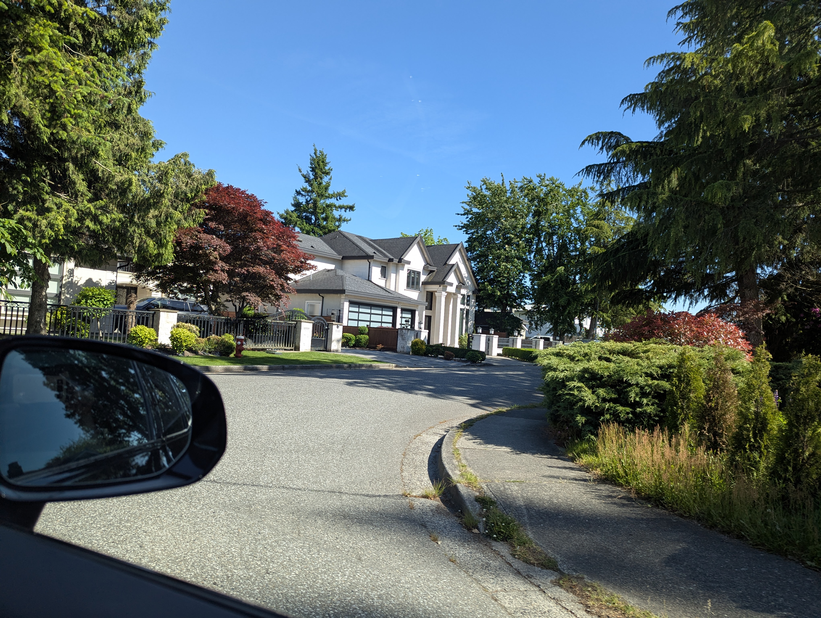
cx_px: 410
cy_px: 309
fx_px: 570
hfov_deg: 71.5
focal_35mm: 24
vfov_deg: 56.9
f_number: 1.85
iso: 40
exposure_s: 1/647
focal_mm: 6.81
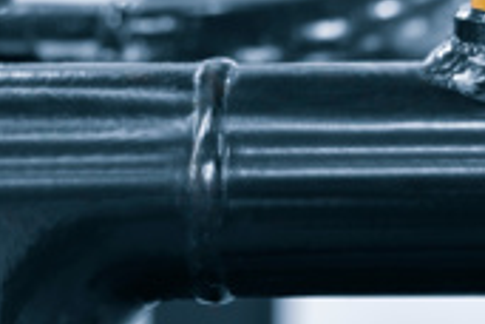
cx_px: 150
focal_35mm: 316
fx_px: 4257
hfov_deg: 6.5
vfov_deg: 4.3
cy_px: -91
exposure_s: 1/2
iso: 200
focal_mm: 80
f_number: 2.8
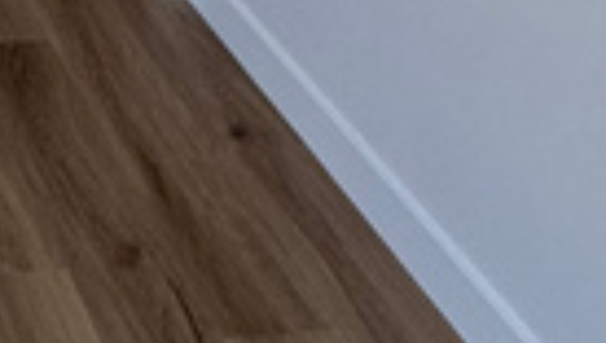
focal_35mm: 85
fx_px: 1367
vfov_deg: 11.7
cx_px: -259
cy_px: -484
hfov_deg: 21.6
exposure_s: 1/99
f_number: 2.2
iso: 125
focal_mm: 2.22
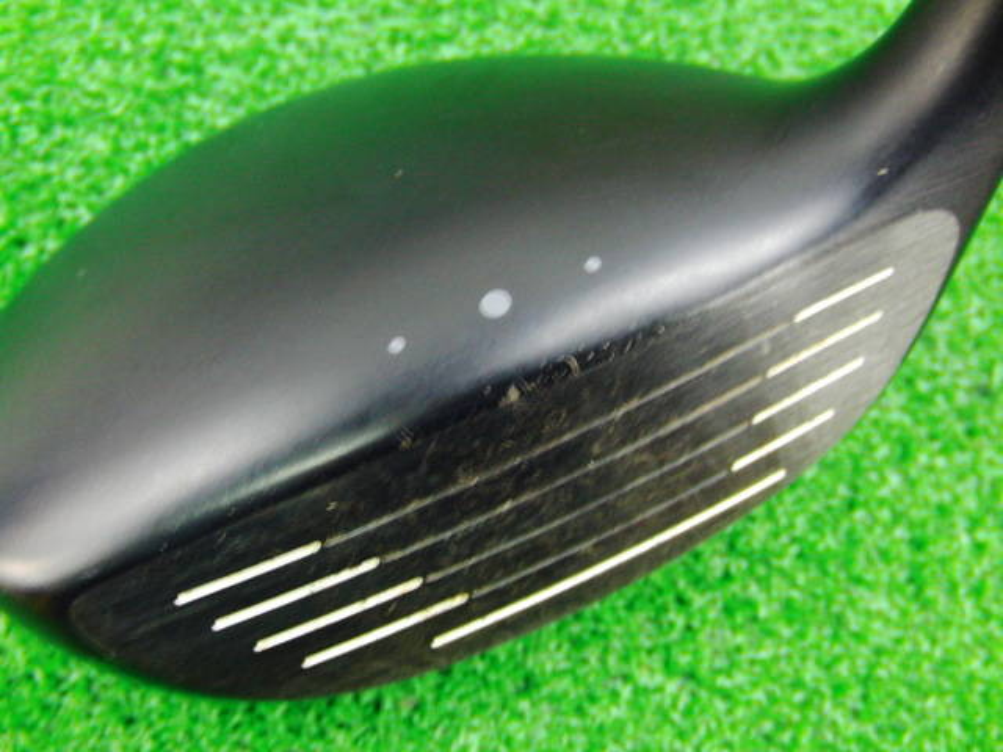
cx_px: 502
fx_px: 1072
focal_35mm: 37
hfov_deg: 50.1
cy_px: 376
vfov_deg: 38.7
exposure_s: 1/8
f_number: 3.6
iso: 400
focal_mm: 6.42
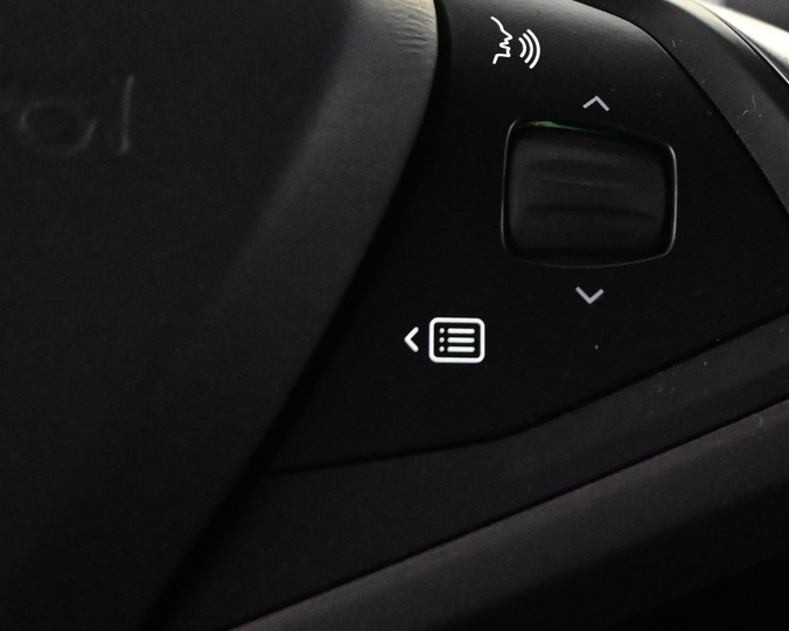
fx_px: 1931
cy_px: 168
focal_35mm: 83
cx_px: 736
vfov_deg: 18.5
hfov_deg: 22.4
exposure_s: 1/40
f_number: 4.2
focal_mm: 24.5
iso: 7200
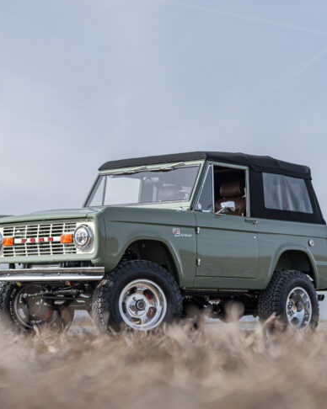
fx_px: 1175
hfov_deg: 15.8
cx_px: 78
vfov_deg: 19.8
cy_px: 225
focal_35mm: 97
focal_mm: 49
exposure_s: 1/2000
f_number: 2.8
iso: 100
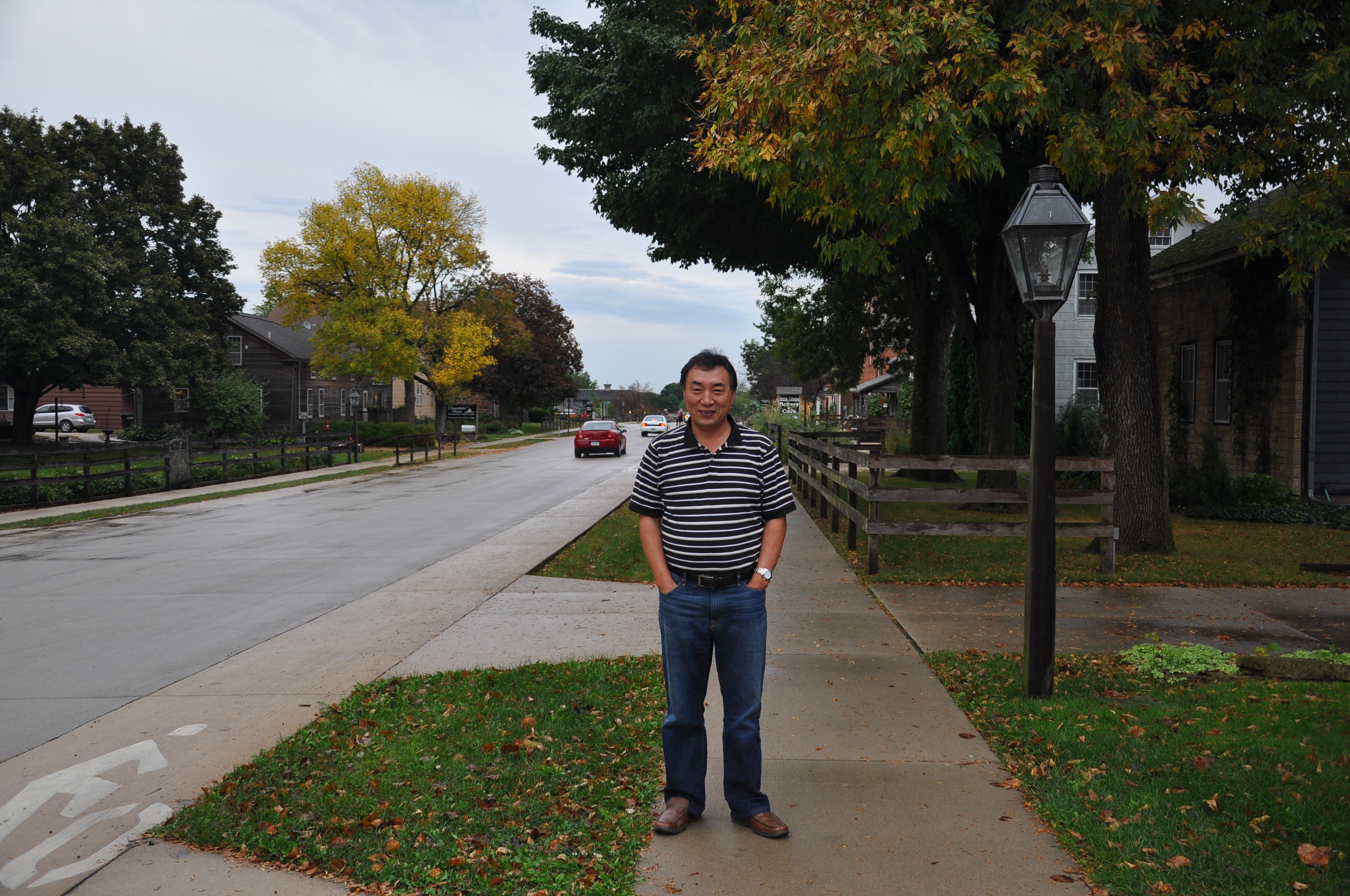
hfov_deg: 57.3
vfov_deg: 39.9
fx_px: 1236
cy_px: 448
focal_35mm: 33
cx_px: 675
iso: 200
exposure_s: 1/60
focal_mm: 22
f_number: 3.8
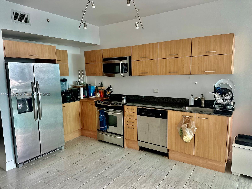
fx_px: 175
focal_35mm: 24
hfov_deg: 71.6
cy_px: 94
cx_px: 126
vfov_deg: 56.8
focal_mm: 6.86
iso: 250
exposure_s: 1/77
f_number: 1.78
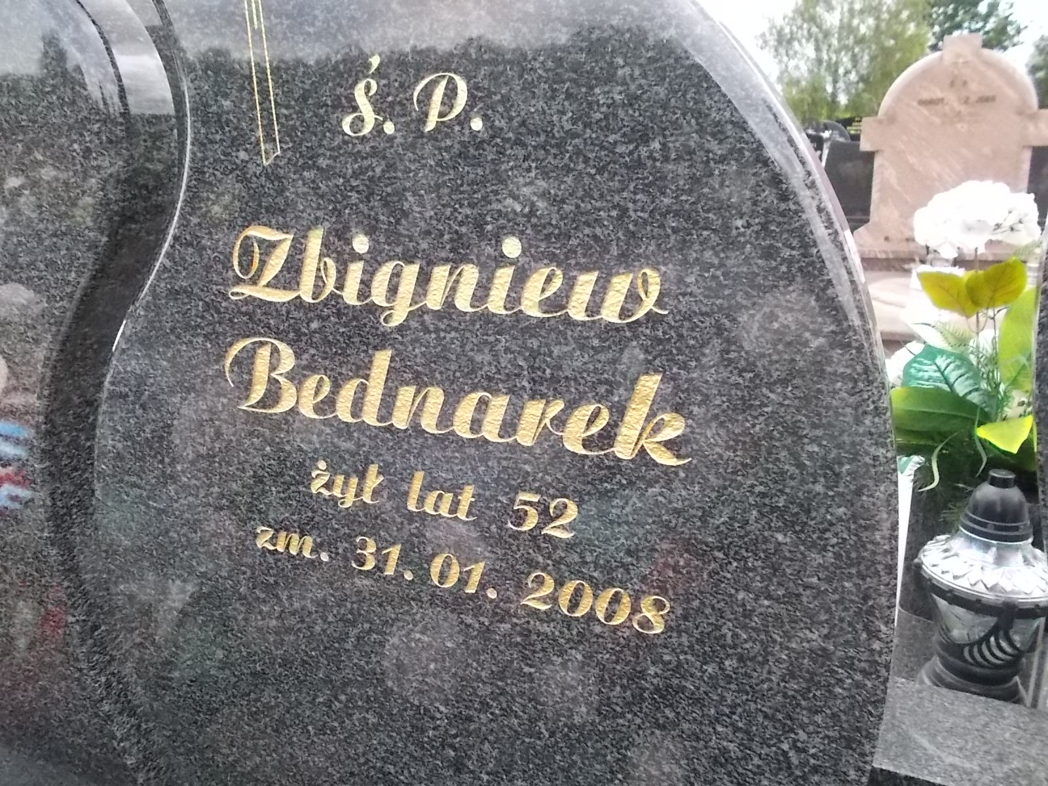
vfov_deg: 53.1
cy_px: 393
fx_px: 787
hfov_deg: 67.3
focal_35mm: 26
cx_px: 524
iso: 400
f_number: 8
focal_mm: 4.6
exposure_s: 1/125
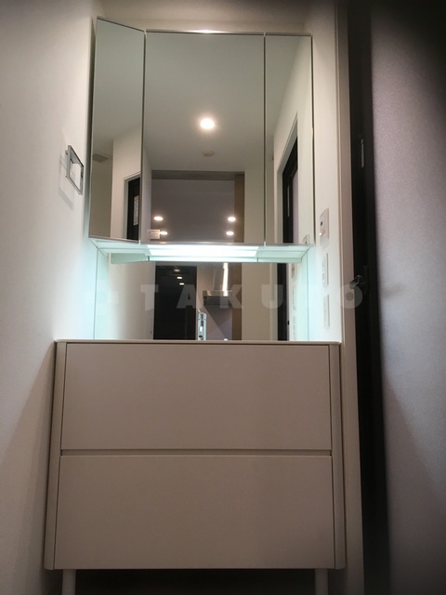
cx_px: 223
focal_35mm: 29
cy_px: 298
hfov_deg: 48.2
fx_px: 498
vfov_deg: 61.7
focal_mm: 4.15
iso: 40
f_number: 2.2
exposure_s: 1/30
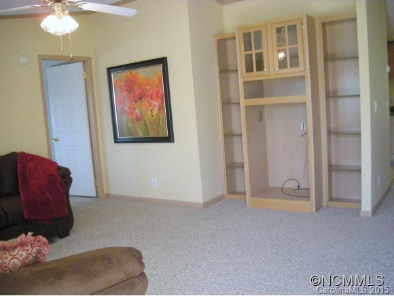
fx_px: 399
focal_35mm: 35
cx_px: 197
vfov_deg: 40.8
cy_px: 148
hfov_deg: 52.6
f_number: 2.8
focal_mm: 5.7
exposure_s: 1/125
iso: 442
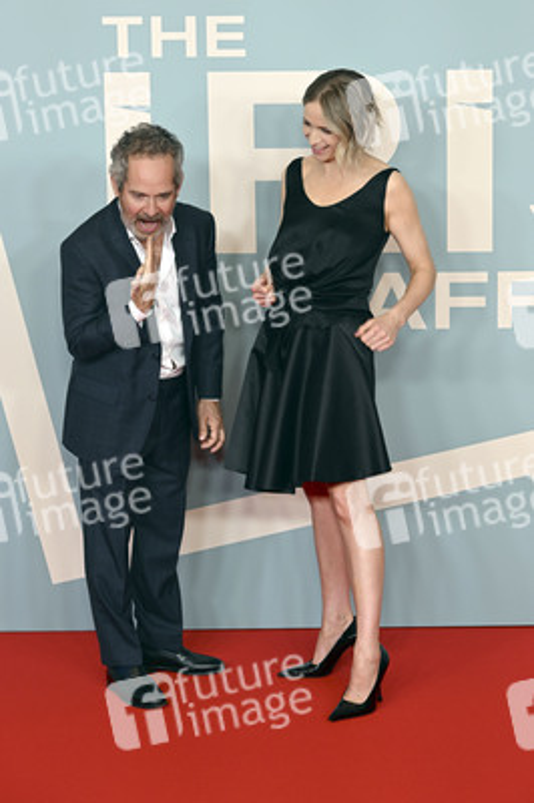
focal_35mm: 75
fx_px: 1672
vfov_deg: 27.0
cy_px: 402
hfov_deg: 18.2
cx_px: 267
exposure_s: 1/125
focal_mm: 75
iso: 640
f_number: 6.3
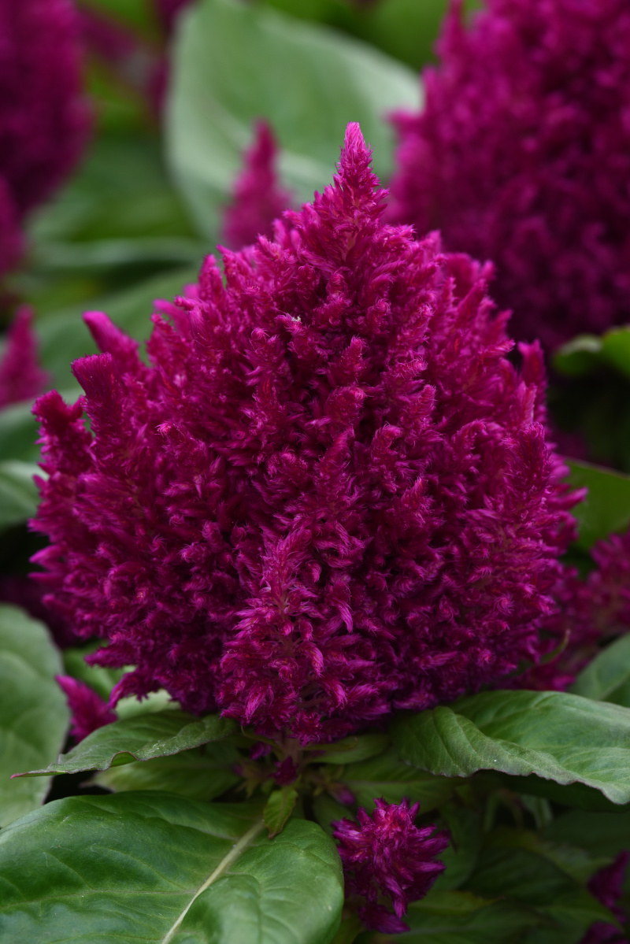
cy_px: 472
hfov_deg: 13.0
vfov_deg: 19.5
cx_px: 315
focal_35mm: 105
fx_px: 2754
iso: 200
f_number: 11
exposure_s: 1/50
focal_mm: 105
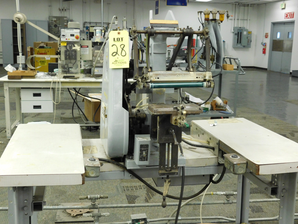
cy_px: 112
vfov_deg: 32.2
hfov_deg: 42.1
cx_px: 149
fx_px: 387
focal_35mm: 45
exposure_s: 1/30
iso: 320
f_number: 3.7
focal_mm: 8
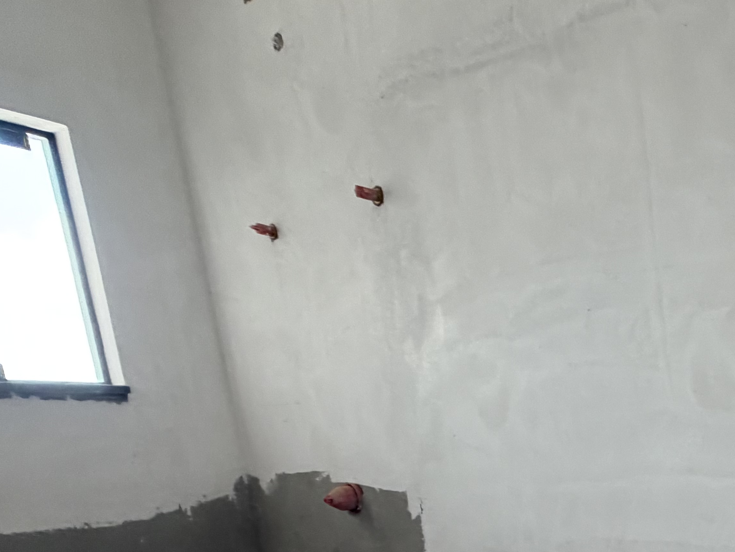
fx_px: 743
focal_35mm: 35
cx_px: 799
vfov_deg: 35.1
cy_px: 602
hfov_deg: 42.1
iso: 320
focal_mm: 2.22
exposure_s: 1/119
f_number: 2.2
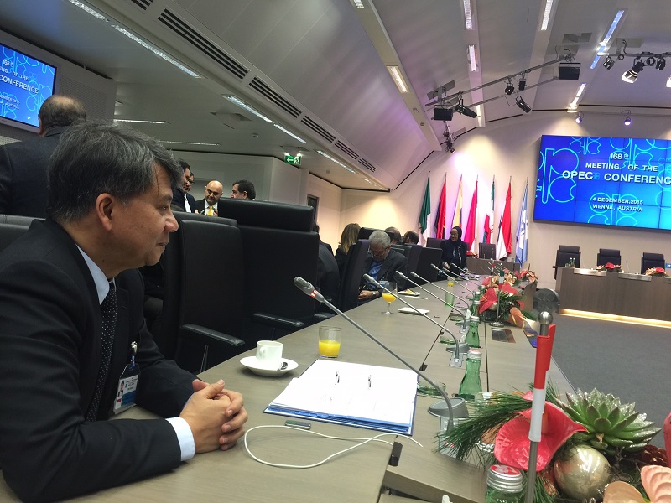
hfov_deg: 61.7
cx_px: 336
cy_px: 252
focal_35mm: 29
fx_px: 562
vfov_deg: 48.2
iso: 40
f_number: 2.2
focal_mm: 4.15
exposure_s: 1/17
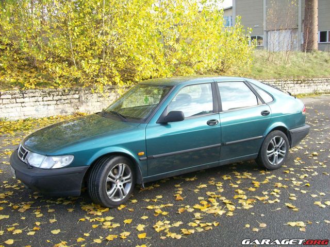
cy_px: 124
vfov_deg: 39.7
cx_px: 165
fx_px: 343
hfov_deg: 51.4
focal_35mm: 36
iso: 80
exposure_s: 1/218
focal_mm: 6
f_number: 2.7
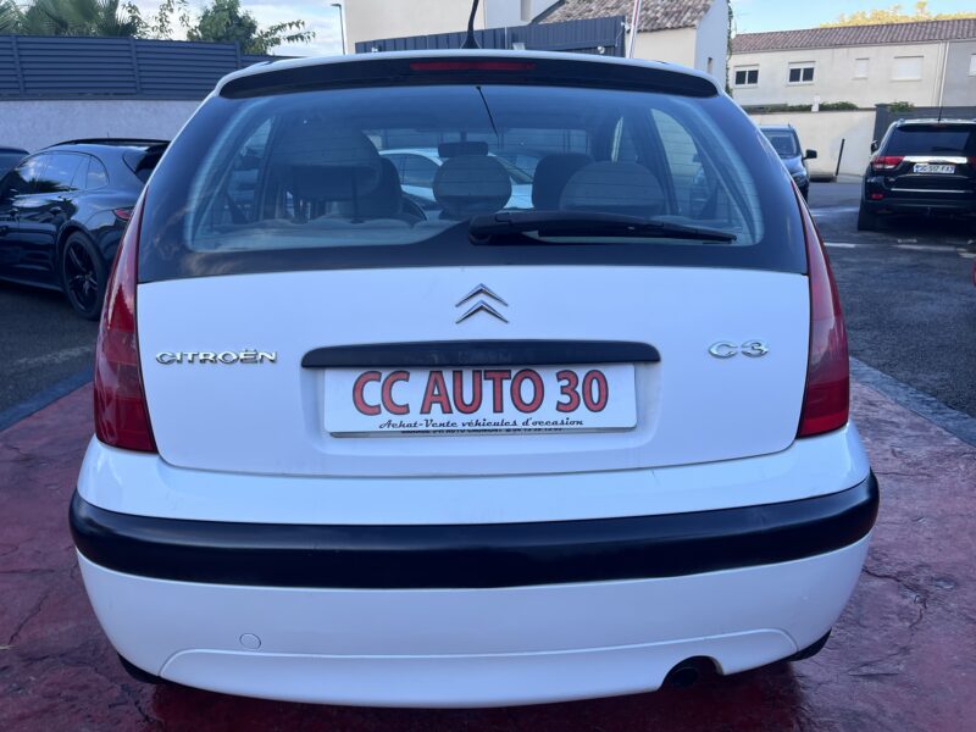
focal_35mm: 26
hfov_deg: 67.3
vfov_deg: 53.1
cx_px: 488
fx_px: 733
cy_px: 366
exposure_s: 1/418
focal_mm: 5.1
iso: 50
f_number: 1.6
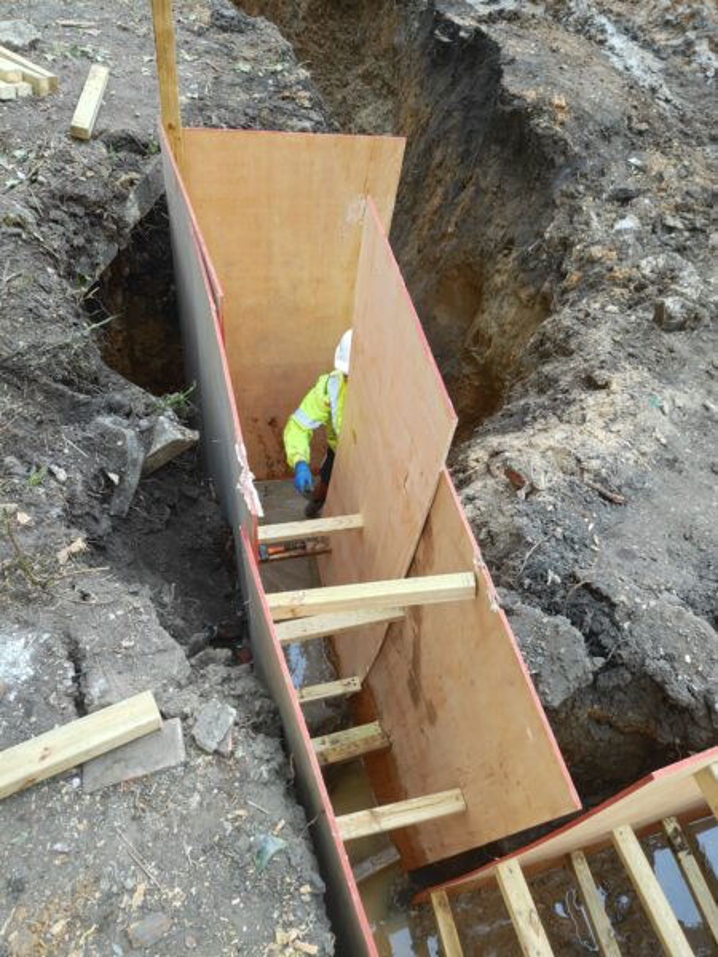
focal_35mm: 23
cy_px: 478
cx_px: 359
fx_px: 636
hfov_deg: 58.9
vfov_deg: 73.9
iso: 126
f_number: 1.88
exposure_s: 1/100
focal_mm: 5.59
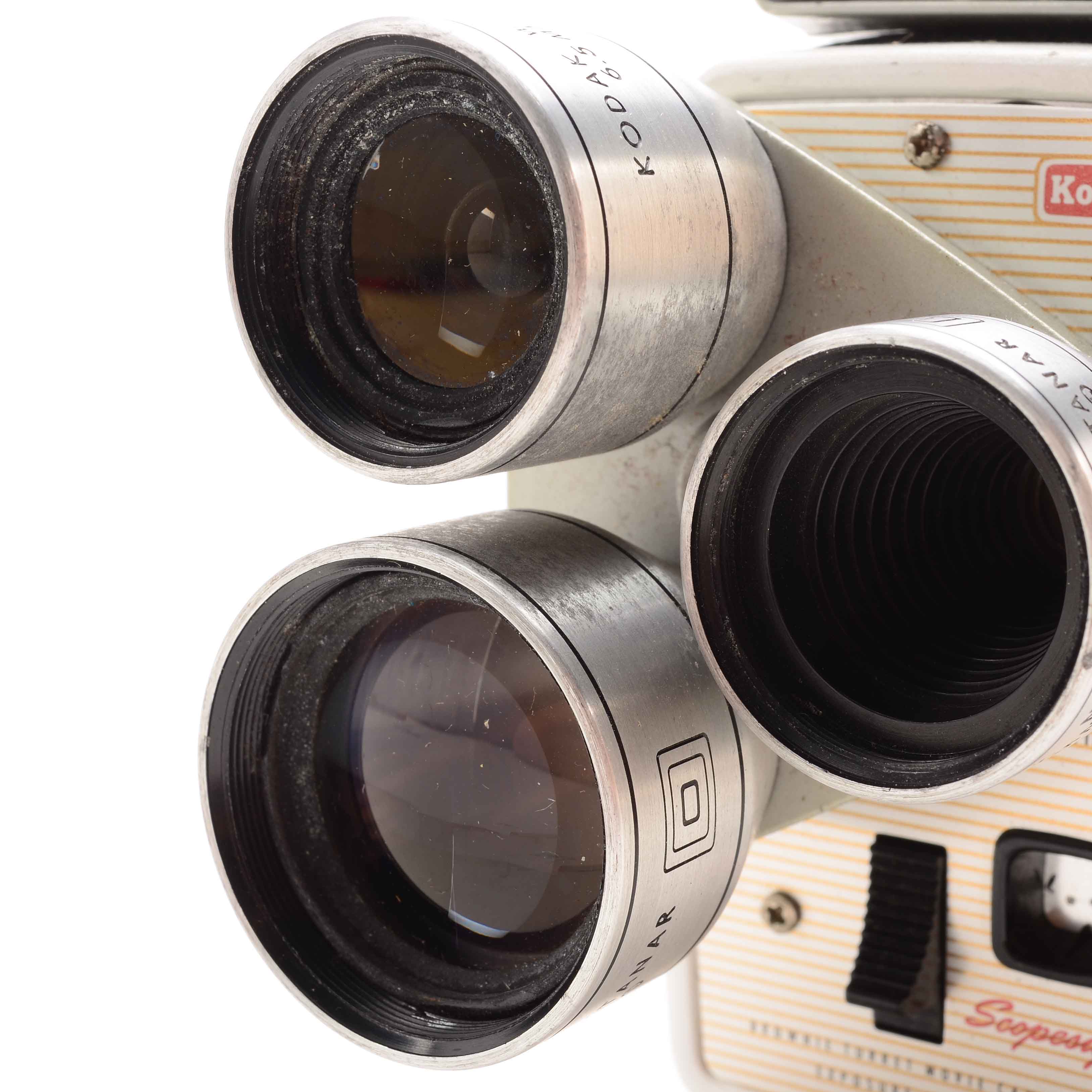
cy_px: 544
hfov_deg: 25.3
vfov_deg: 25.5
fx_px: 2414
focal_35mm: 68
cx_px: 748
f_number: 16
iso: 100
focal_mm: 35
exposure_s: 1/160
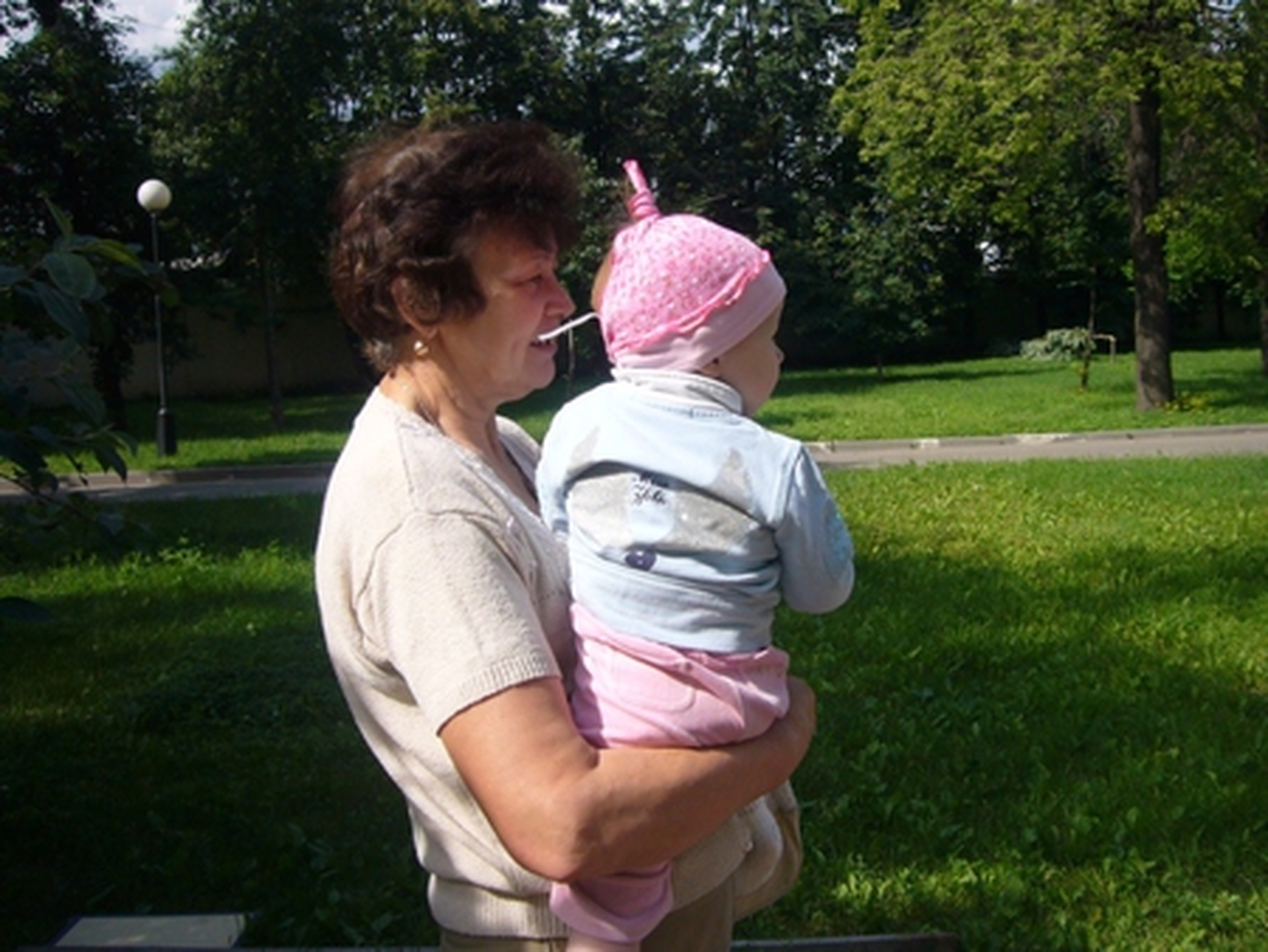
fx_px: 1026
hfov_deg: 63.4
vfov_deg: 49.8
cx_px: 634
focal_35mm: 28
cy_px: 476
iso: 80
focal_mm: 4.6
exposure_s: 1/800
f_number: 2.8
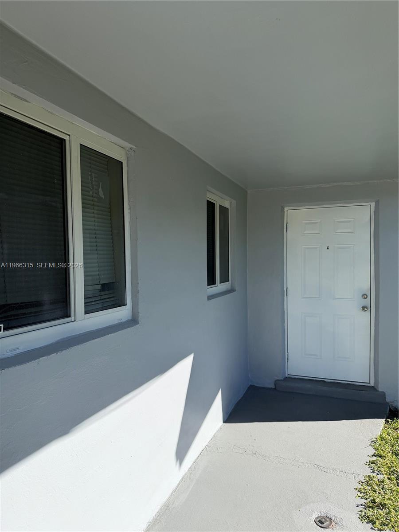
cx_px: 200
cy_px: 266
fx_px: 369
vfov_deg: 71.6
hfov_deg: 56.8
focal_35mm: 24
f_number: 1.78
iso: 100
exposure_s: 1/4405
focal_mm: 6.76
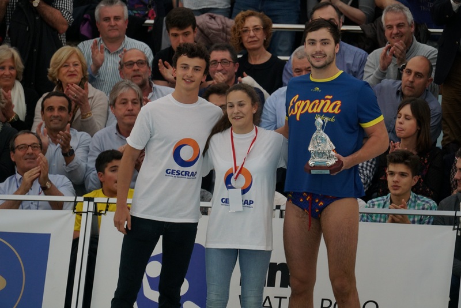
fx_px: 5764
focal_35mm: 450
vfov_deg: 3.1
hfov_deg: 4.6
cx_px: 230
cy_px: 154
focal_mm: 300
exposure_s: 1/320
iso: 1000
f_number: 5.6
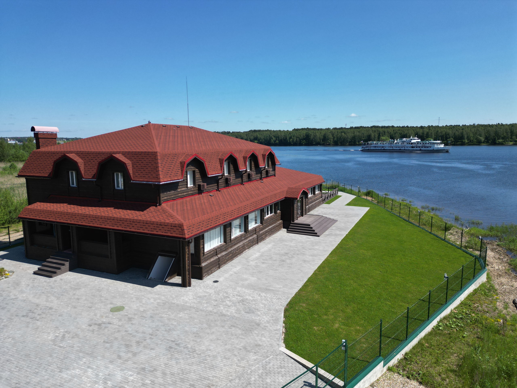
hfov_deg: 71.6
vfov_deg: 56.8
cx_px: 258
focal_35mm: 24
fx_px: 358
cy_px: 194
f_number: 1.7
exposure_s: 1/2500
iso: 100
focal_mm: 6.72
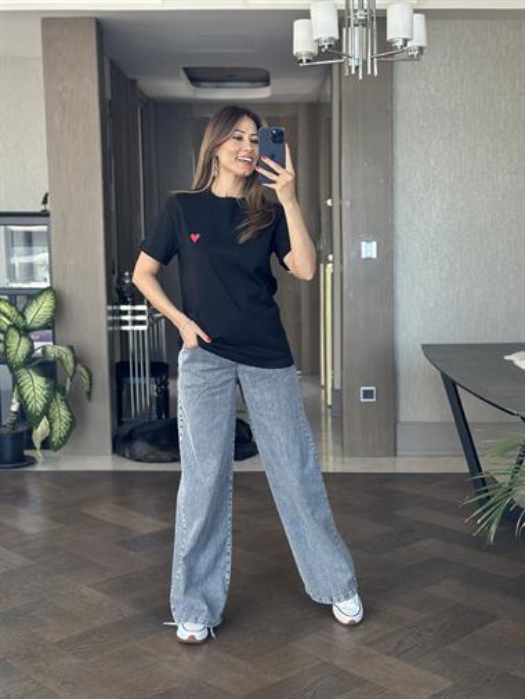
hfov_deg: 30.3
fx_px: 970
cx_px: 262
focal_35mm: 48
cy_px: 350
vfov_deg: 39.6
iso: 125
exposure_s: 1/85
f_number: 1.78
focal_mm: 6.86
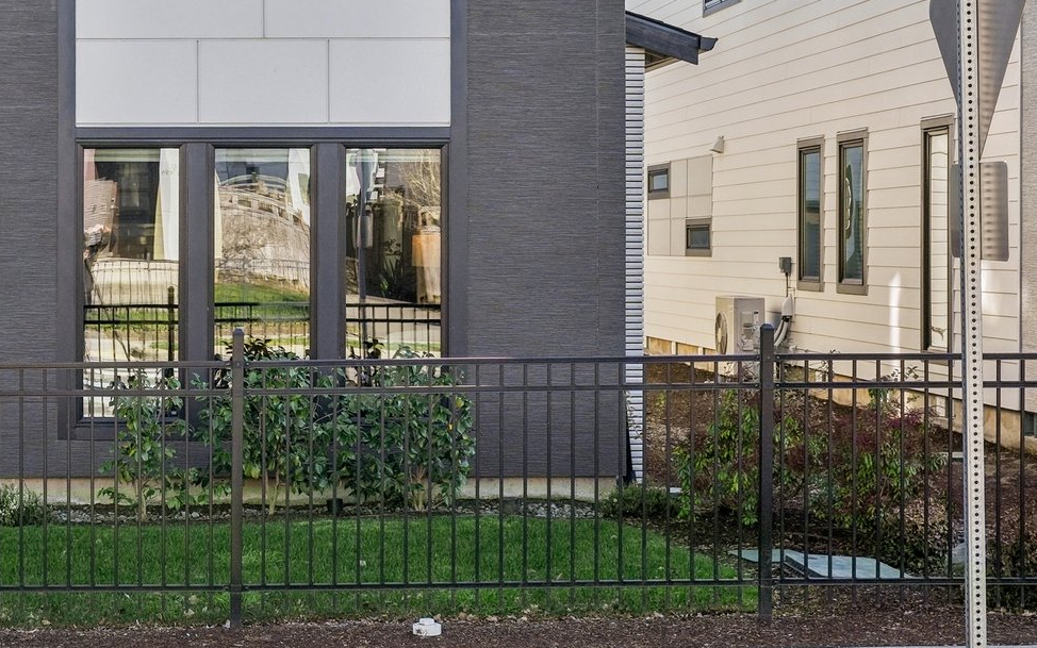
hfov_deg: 26.7
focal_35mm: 75
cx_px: 133
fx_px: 2120
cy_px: 90
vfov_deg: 17.2
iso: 400
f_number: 8
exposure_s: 1/200
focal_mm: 35
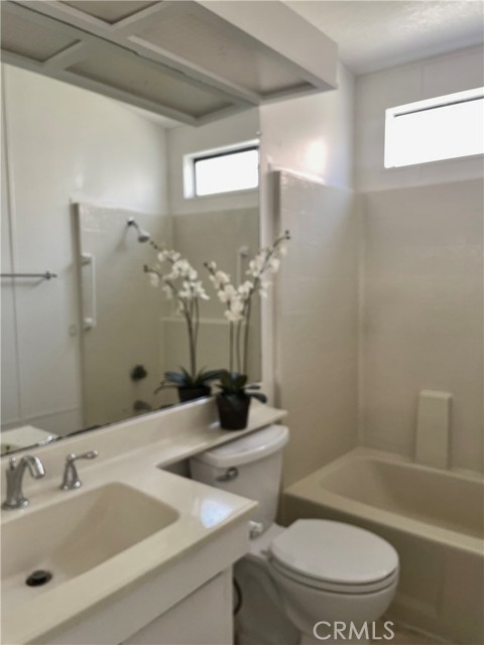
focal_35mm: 26
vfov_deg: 67.3
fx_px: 485
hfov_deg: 53.1
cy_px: 322
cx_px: 242
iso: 125
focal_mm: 4.2
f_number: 1.6
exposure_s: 1/120
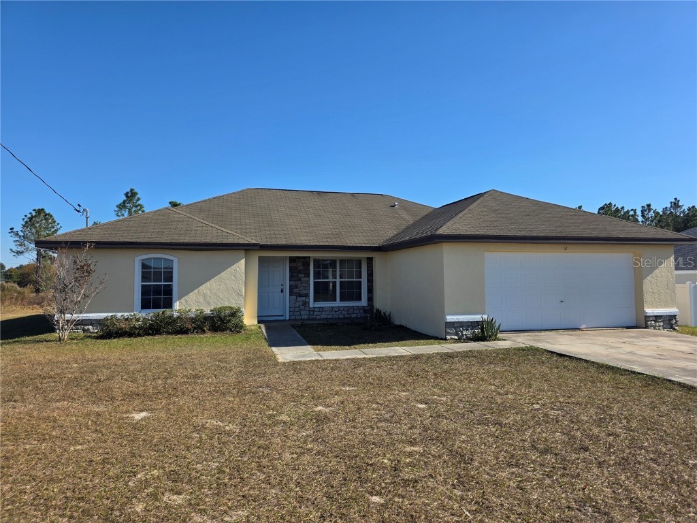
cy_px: 262
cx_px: 348
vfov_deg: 58.9
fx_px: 463
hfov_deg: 73.9
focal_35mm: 23
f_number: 1.7
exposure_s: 1/5608
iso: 80
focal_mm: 6.3
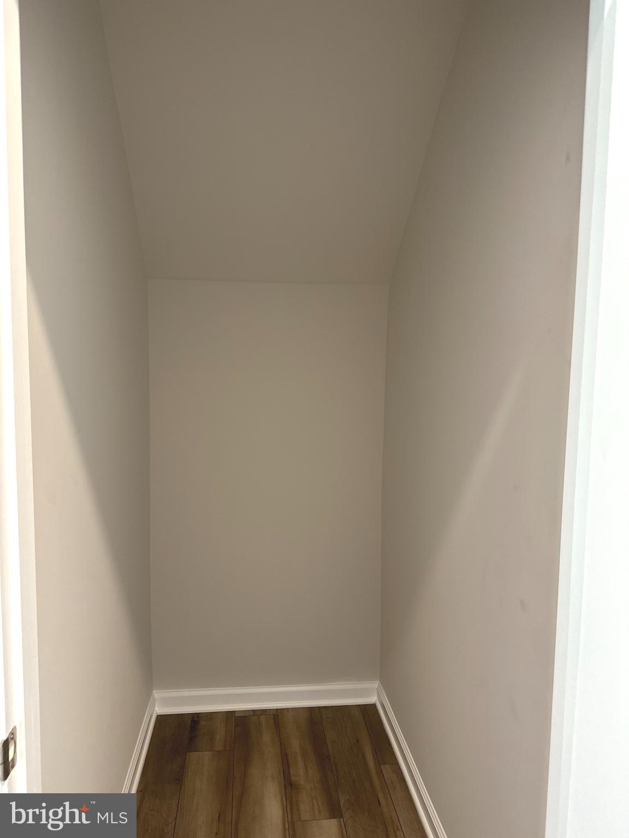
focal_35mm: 24
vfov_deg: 71.6
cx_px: 314
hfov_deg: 56.8
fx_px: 581
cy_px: 419
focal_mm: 6.86
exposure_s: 1/60
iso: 320
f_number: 1.78
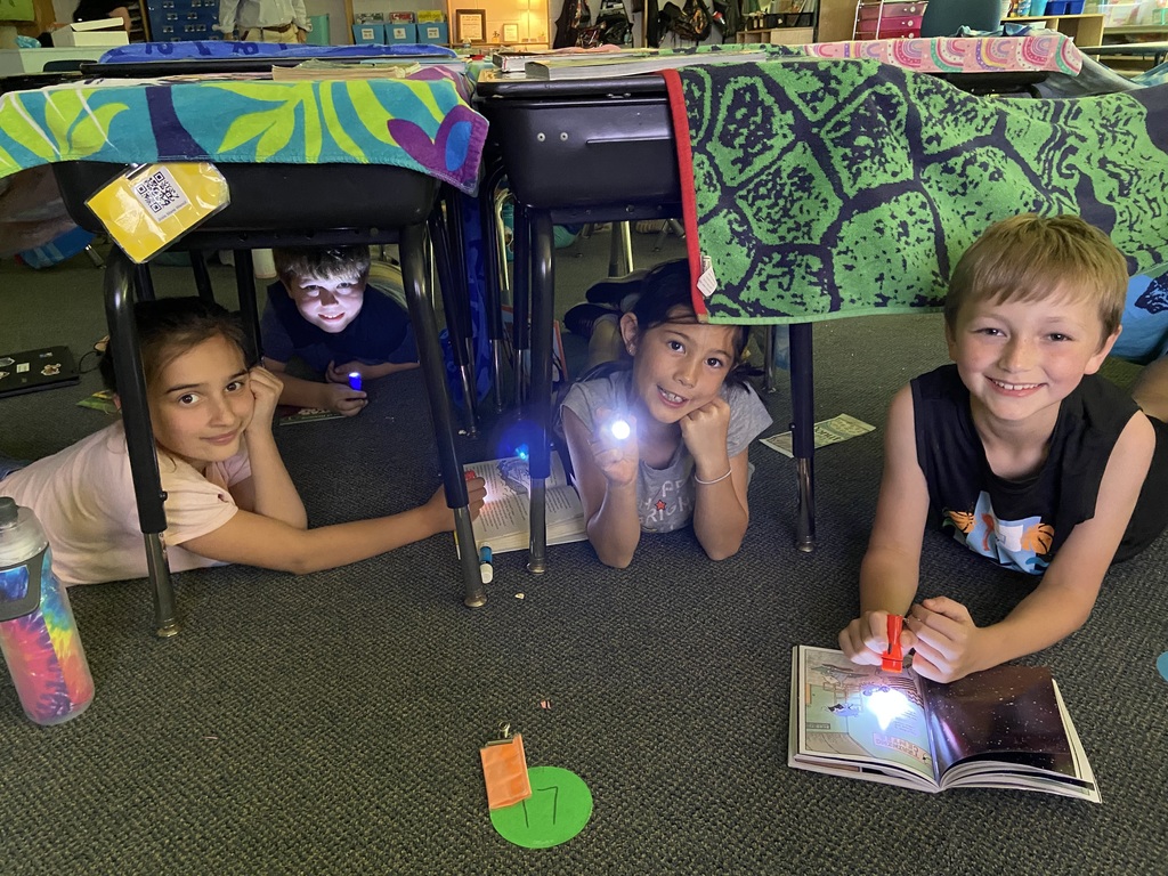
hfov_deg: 67.3
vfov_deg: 53.1
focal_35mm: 26
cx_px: 584
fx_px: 877
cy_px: 438
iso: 800
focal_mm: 4.25
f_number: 1.8
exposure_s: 1/30
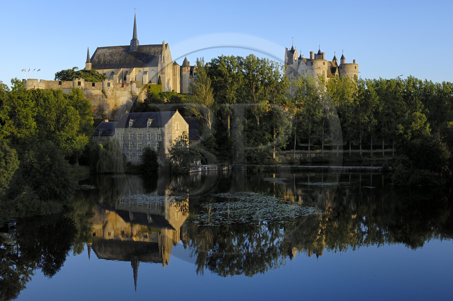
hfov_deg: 46.5
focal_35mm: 42
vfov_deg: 31.8
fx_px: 528
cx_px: 226
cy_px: 150
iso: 100
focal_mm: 28
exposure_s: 1/80
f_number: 6.3
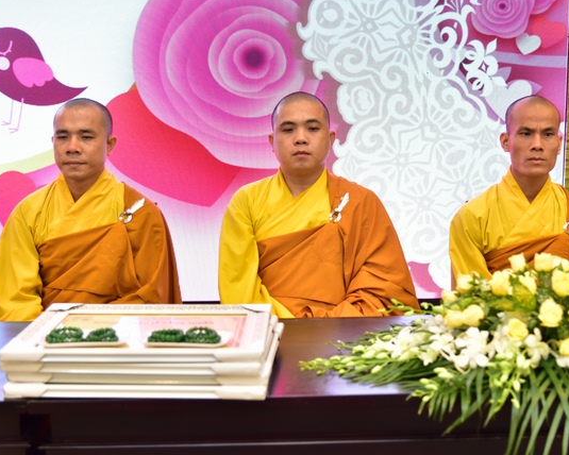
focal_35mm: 57
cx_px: 313
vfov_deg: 26.7
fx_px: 960
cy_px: 226
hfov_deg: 33.0
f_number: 4
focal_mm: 50
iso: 800
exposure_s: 1/40
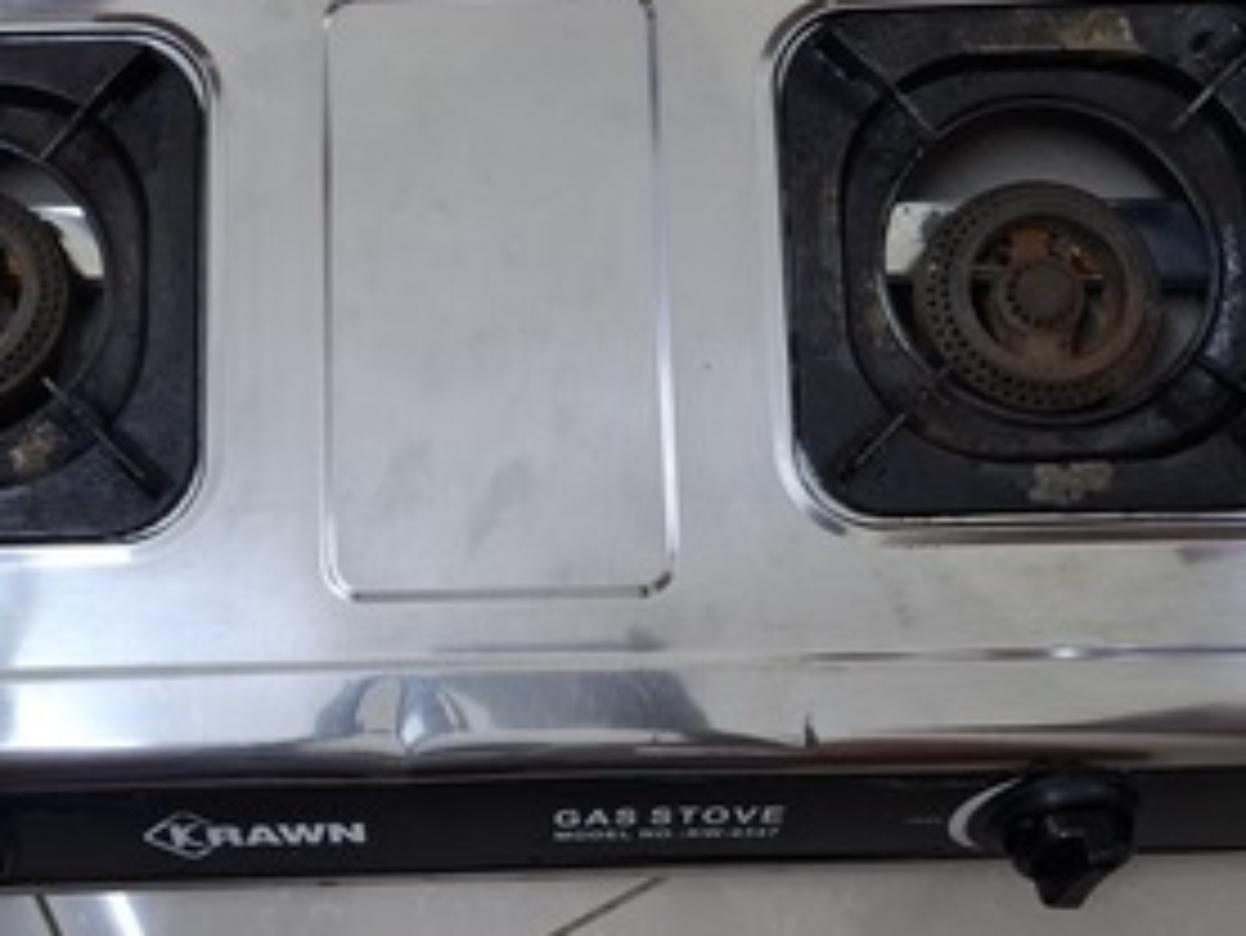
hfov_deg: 48.5
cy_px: 493
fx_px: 1368
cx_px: 475
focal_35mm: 38
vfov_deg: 37.7
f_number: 1.8
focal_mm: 5.54
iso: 250
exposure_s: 1/60
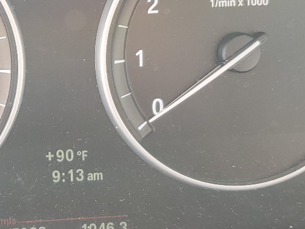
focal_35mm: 78
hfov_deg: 24.2
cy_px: 94
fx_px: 687
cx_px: 25
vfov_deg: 18.9
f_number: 1.5
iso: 50
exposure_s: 1/149
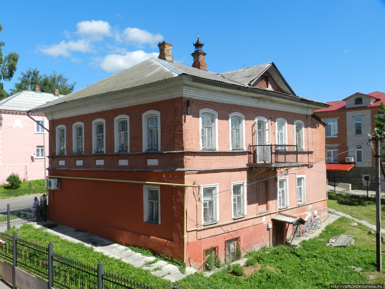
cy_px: 144
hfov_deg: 56.8
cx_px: 192
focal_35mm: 32
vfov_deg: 44.2
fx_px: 356
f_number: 4
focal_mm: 5.6
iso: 160
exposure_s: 1/1000
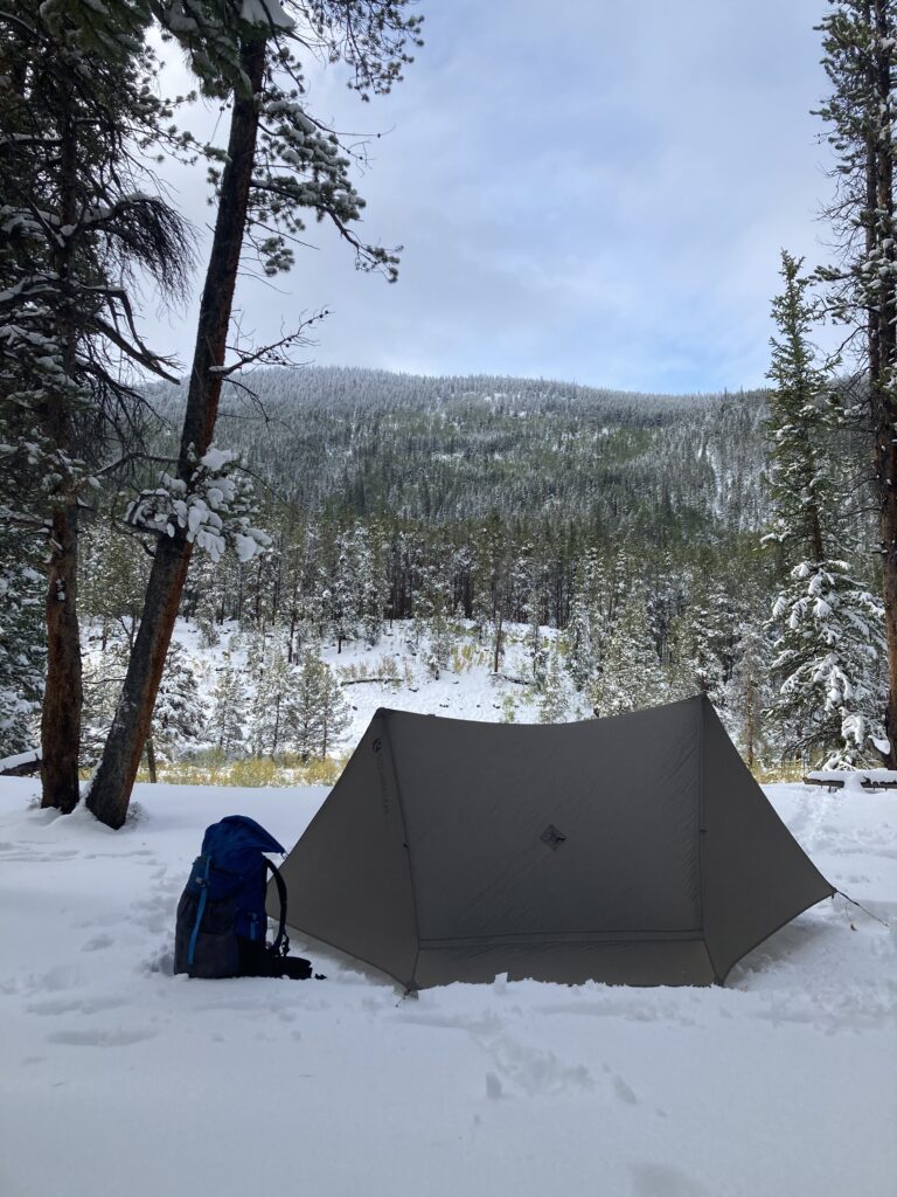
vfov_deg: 63.4
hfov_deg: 49.7
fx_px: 967
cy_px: 598
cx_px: 448
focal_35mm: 28
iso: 20
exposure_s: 1/852
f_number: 1.8
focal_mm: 3.99
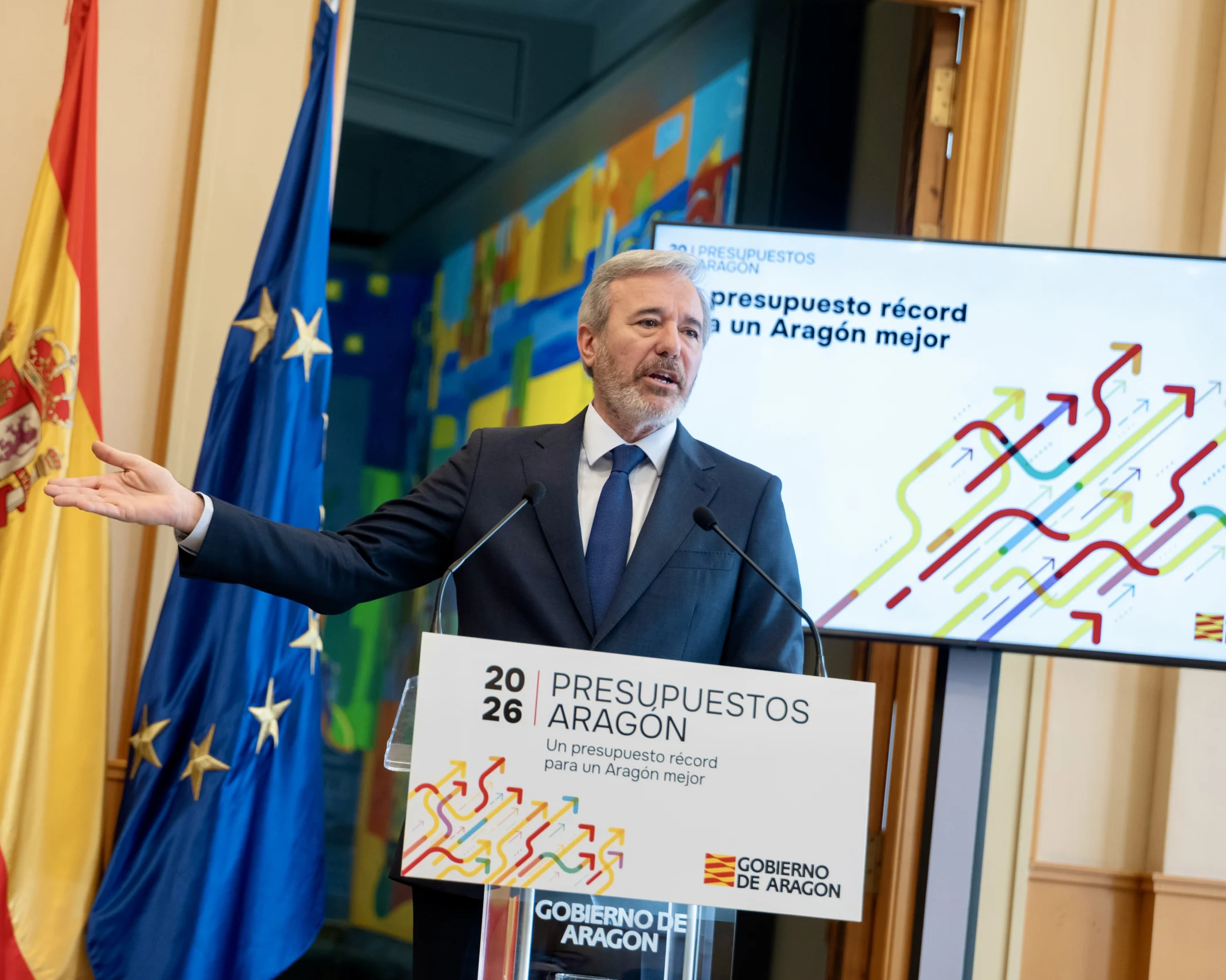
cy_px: 491
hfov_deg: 12.4
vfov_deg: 10.0
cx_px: 544
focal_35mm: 155
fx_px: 5624
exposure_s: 1/250
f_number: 4
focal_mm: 90
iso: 2000
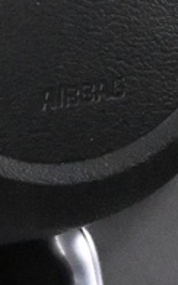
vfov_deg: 5.8
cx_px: -34
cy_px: -126
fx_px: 2761
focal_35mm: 356
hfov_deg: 3.7
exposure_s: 1/50
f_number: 4.5
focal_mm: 28
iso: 10000
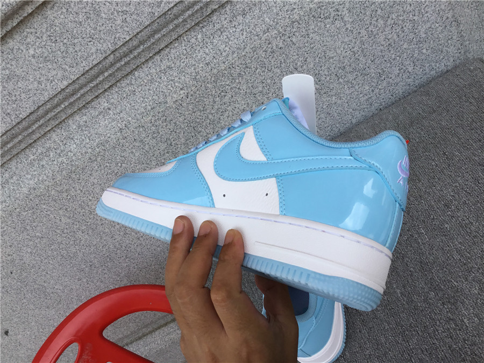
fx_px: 433
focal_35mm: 31
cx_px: 242
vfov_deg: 45.4
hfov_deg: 58.4
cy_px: 182
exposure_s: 1/702
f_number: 2.4
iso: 25
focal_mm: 3.3
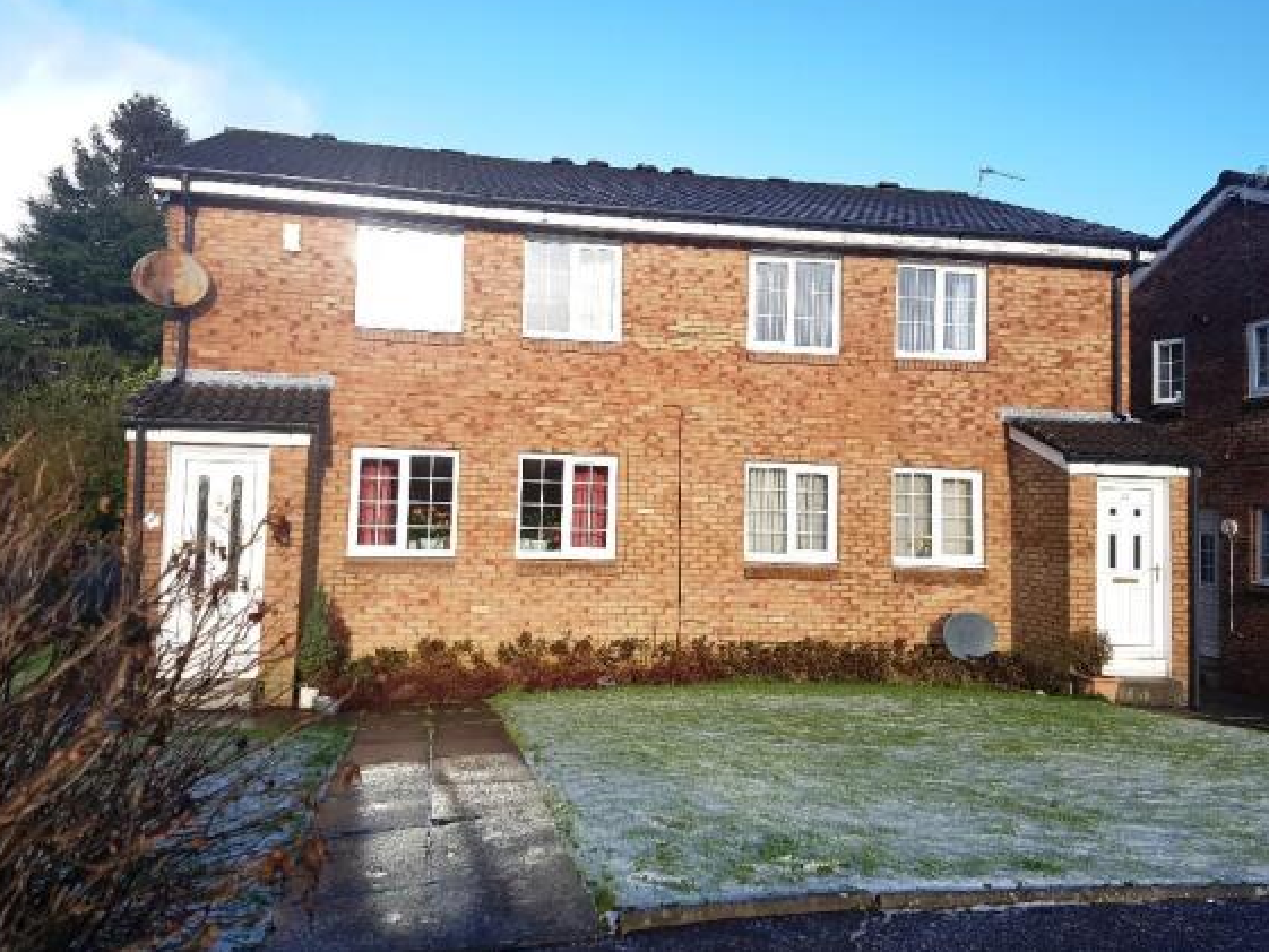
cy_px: 465
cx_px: 634
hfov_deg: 65.3
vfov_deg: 51.4
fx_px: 990
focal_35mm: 27
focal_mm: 4.2
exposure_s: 1/918
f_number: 1.7
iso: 50
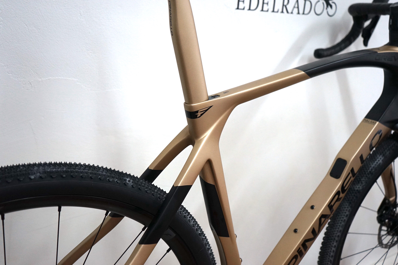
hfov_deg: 54.5
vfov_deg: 37.8
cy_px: 132
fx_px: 387
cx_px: 199
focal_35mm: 35
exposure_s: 1/160
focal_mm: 35
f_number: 4.5
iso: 1600
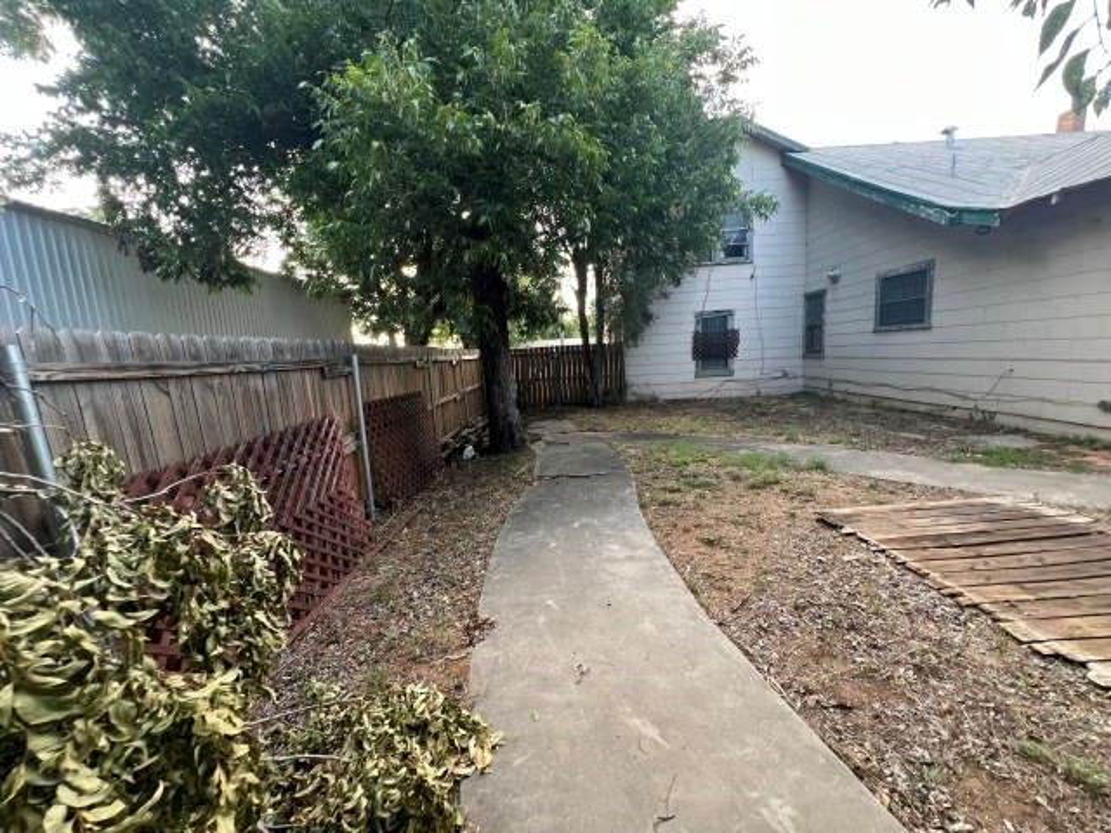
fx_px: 417
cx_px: 556
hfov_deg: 106.2
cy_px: 416
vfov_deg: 89.9
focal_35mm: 13
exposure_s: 1/99
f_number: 1.8
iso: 80
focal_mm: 1.57
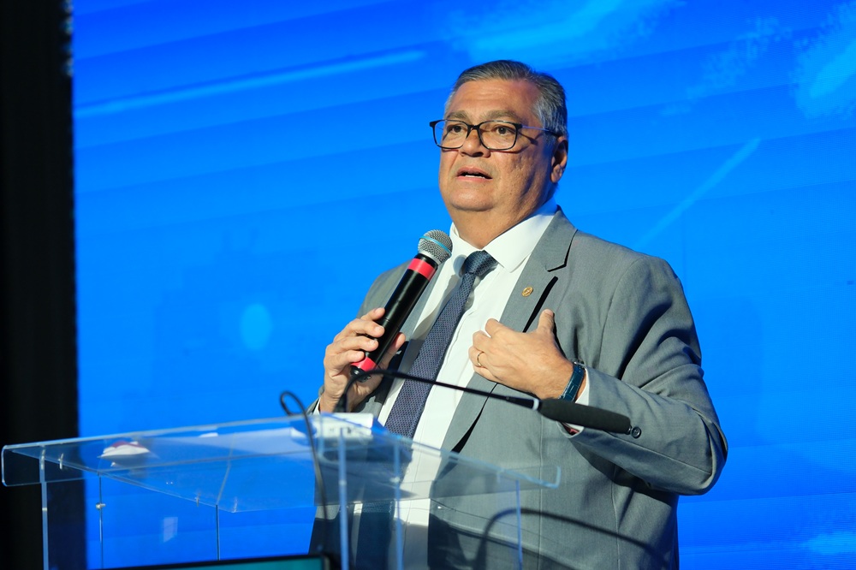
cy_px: 285
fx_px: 2686
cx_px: 428
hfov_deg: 18.1
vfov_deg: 12.1
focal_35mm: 113
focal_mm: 75
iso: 800
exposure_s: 1/800
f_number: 1.2
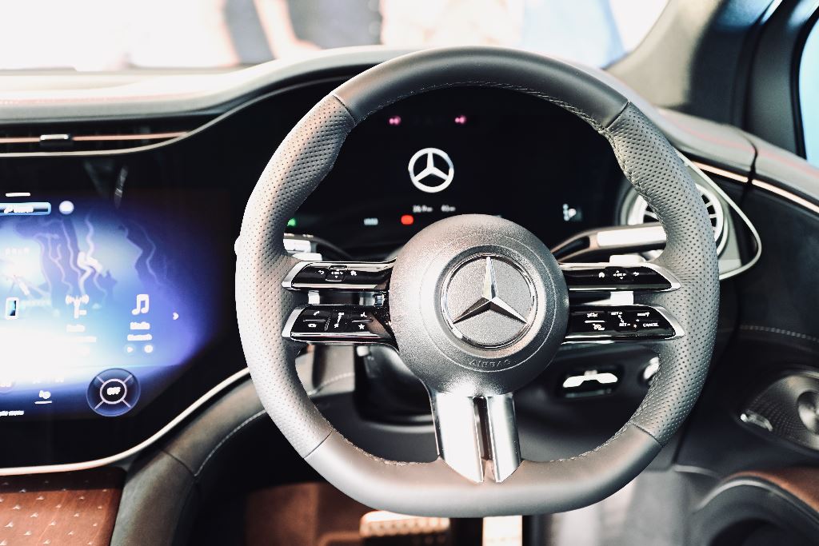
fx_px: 933
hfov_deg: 47.4
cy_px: 273
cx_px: 410
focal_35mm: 41
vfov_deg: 32.6
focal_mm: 41
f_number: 2.8
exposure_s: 1/10
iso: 1600
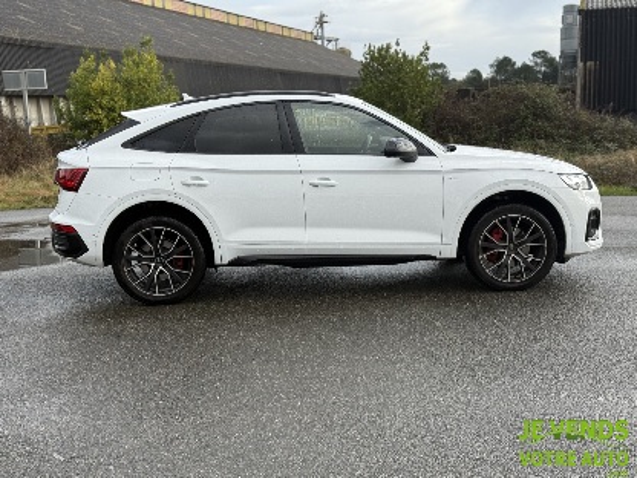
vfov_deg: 30.3
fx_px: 883
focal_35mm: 48
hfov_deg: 39.7
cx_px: 318
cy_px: 239
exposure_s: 1/1377
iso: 64
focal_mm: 6.76
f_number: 1.78
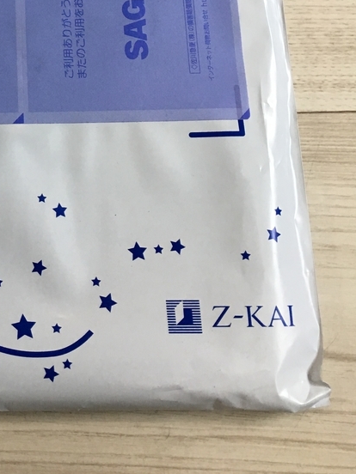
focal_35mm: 63
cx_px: -28
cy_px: -10
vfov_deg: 28.6
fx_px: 864
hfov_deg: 22.1
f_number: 2.2
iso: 32
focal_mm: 4.15
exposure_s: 1/30
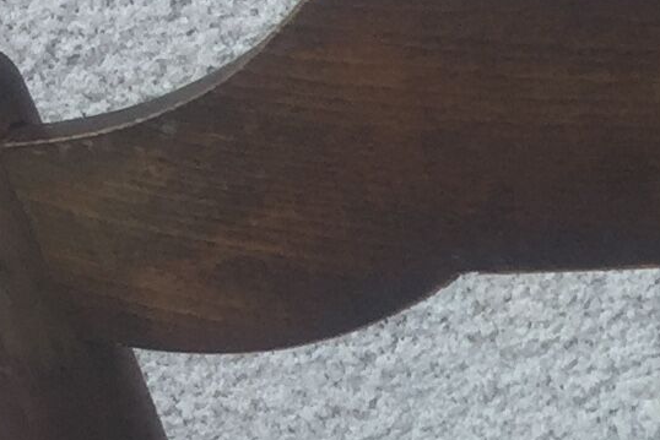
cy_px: 1240
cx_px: 1001
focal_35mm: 183
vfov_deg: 6.9
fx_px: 3356
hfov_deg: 10.8
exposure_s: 1/395
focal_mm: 4.15
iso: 32
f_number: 2.2
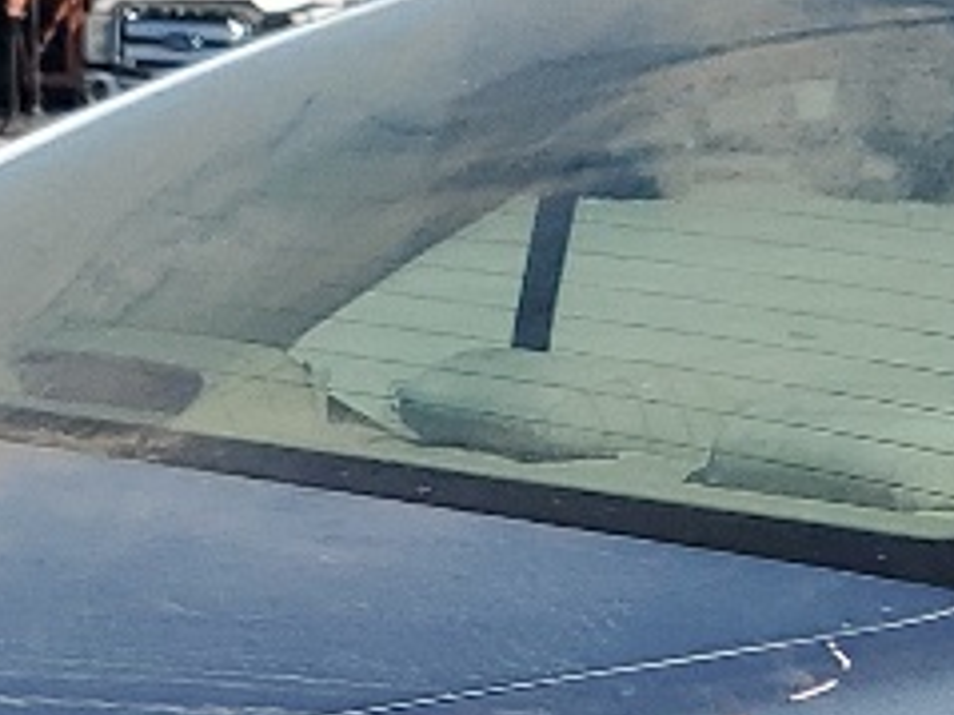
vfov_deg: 8.3
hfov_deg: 11.0
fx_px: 4793
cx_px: 1389
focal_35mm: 174
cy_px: 1234
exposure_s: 1/5000
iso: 50
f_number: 1.5
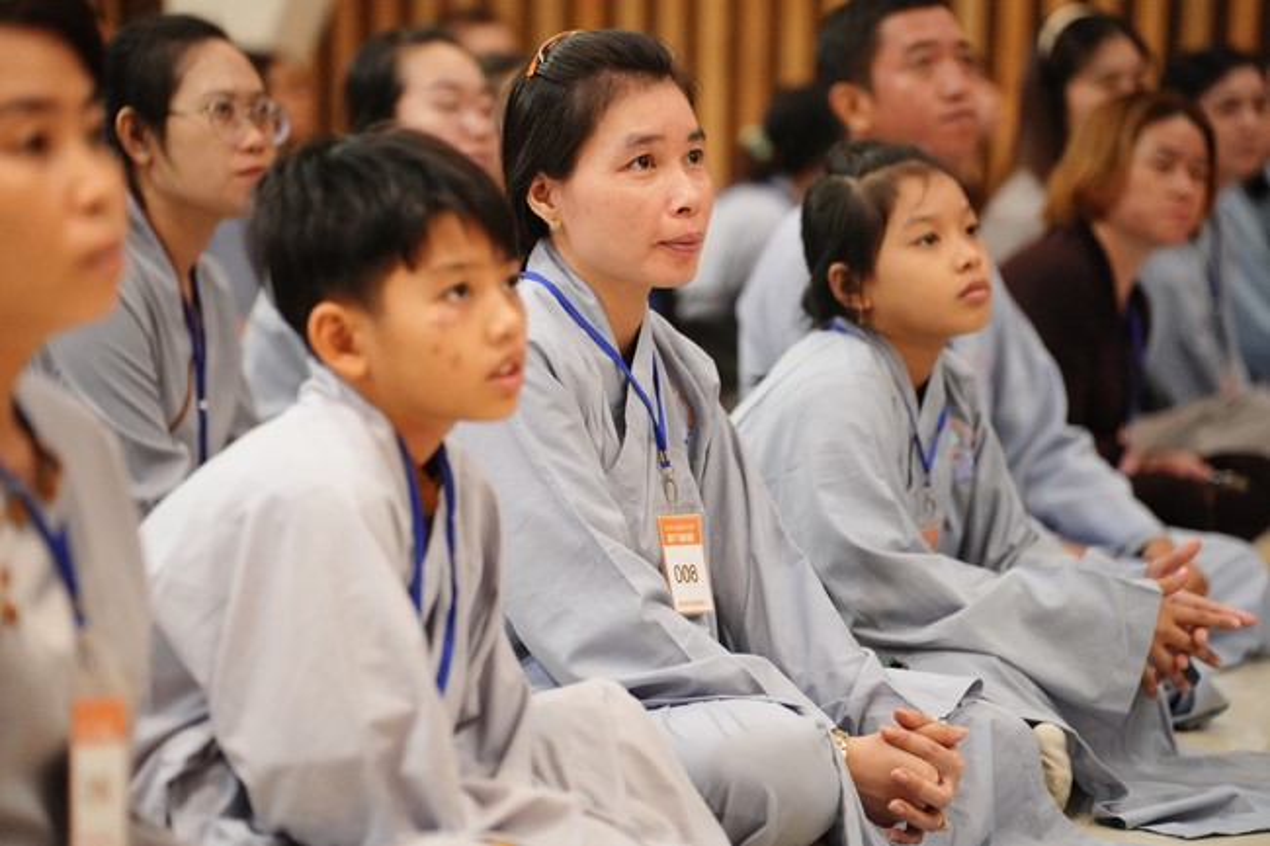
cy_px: 423
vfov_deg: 11.1
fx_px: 4338
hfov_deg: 16.7
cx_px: 635
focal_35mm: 123
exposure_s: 1/400
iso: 8000
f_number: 2.8
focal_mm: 123
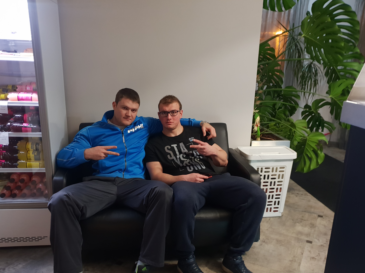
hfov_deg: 61.6
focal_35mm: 29
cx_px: 175
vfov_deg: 48.1
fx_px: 306
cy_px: 151
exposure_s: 1/11
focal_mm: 4.3
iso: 250
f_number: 1.5
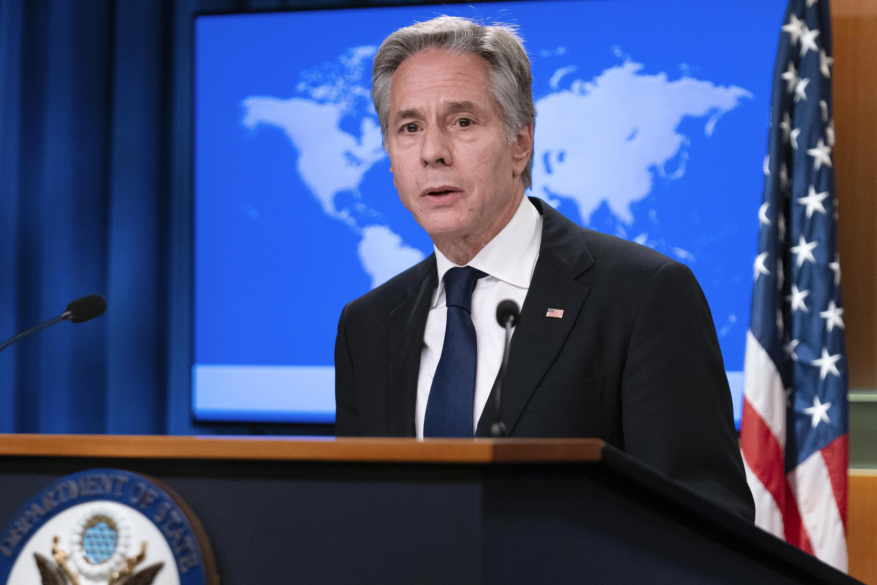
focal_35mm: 122
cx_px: 438
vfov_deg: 11.2
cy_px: 292
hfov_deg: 16.8
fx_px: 2972
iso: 4000
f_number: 3.5
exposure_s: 1/320
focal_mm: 122
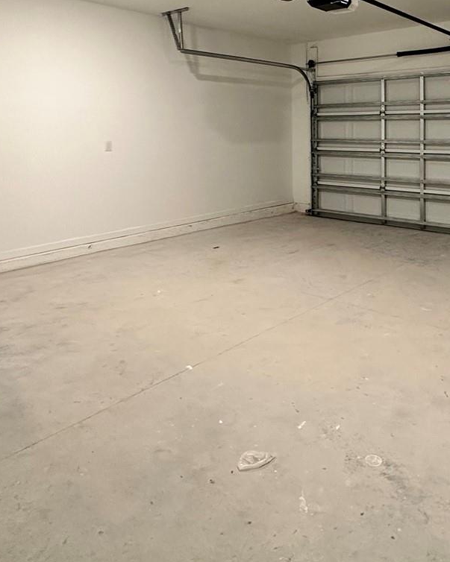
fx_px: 483
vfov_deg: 57.2
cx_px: 325
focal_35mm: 29
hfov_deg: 48.5
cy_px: 135
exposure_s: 1/60
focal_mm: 2.22
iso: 640
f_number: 2.2
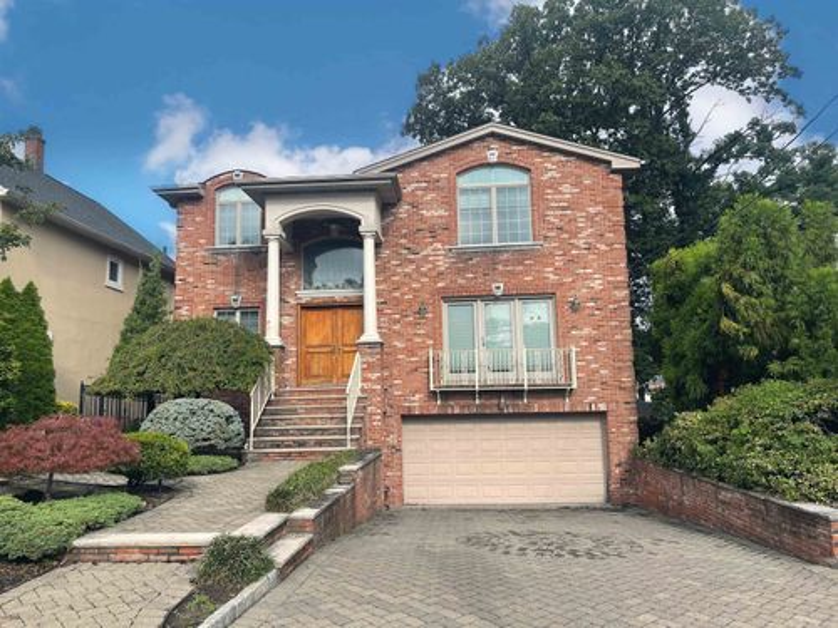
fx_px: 605
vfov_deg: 54.9
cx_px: 419
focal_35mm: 25
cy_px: 314
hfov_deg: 69.4
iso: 32
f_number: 1.6
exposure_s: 1/2203
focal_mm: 5.1
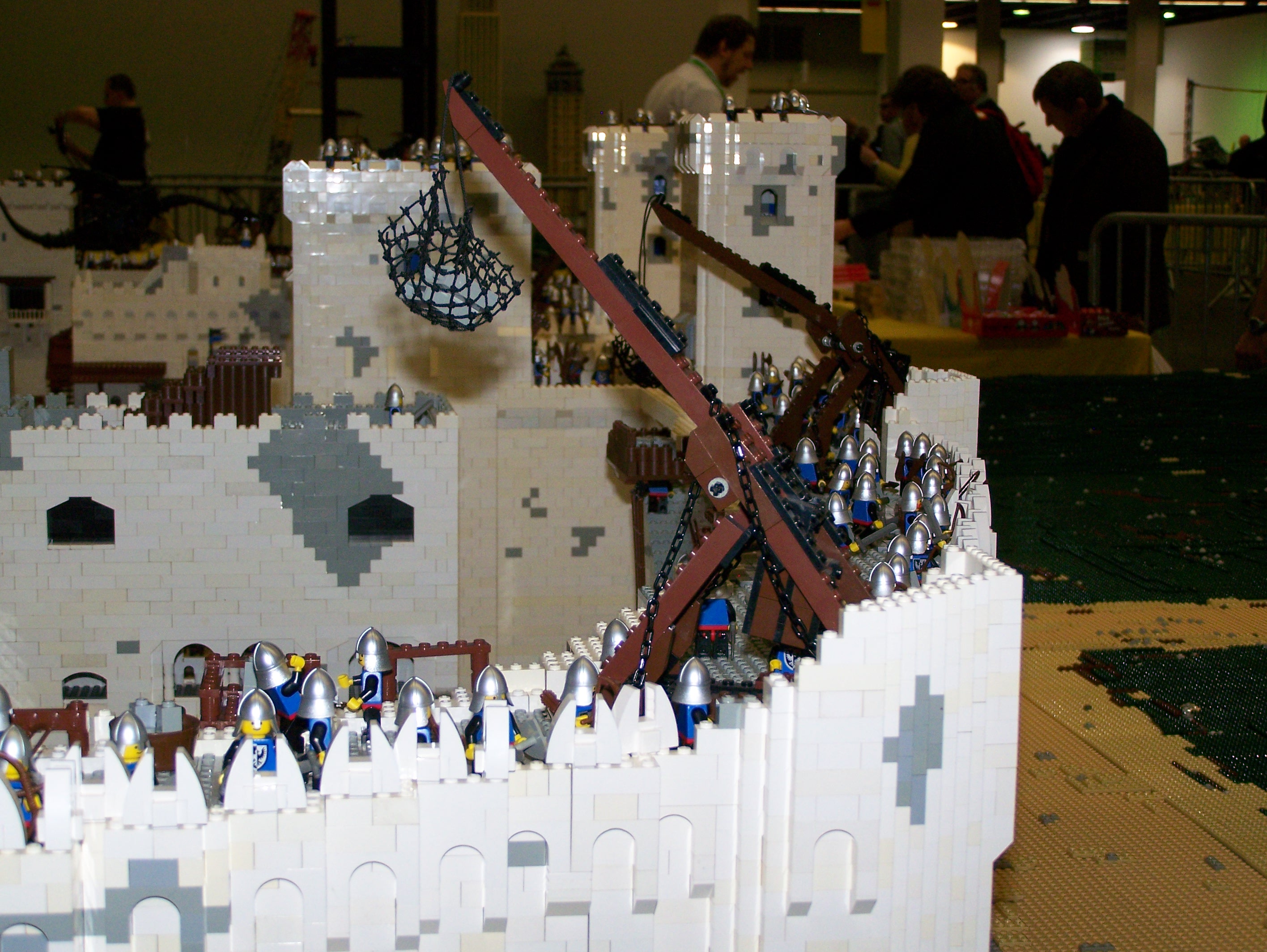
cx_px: 634
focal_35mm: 64
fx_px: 2344
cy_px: 476
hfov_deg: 30.2
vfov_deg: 23.0
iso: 160
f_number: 3.2
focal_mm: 10.7
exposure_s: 1/80
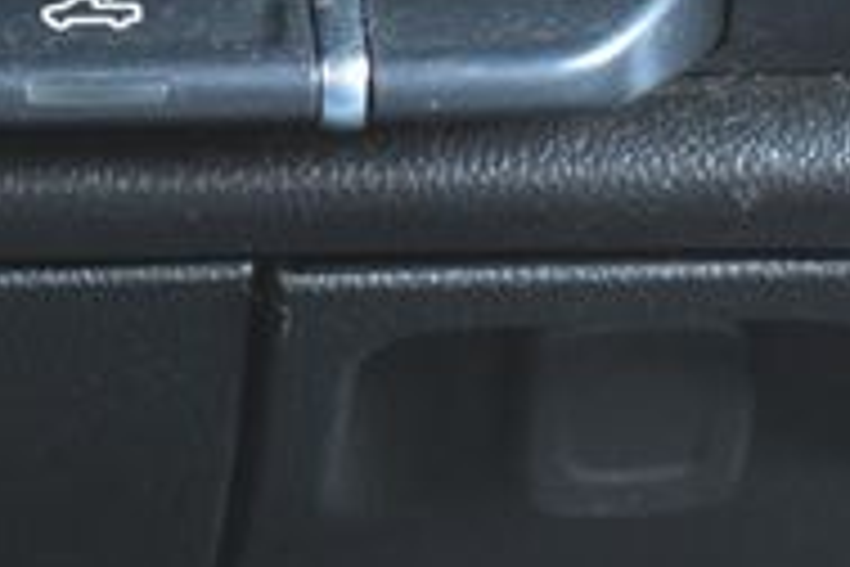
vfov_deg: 4.9
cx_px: -180
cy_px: -36
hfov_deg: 7.3
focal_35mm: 280
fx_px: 6603
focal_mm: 55
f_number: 5.6
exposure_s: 1/15
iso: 1600
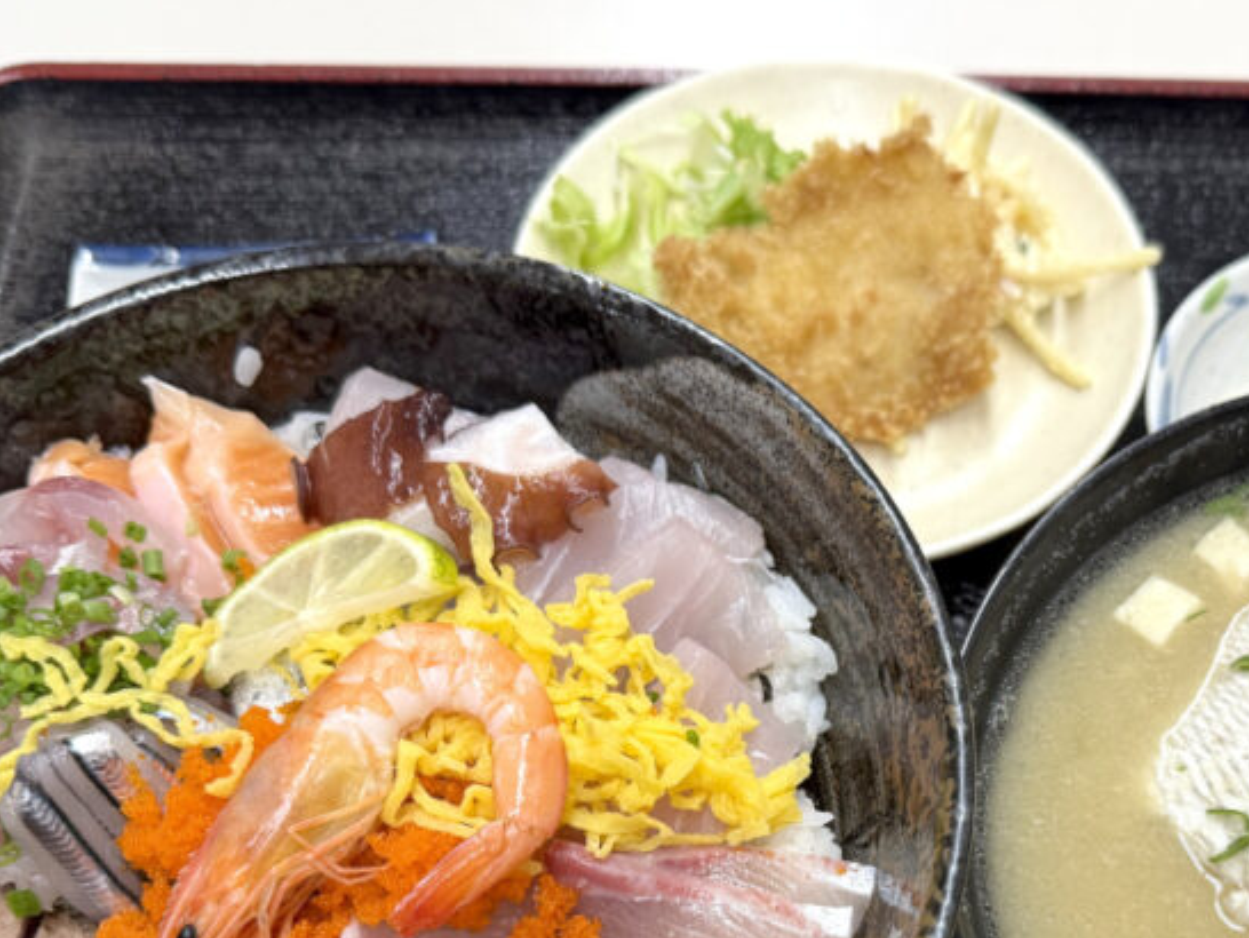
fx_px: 1624
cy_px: 796
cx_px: 840
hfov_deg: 41.5
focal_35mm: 45
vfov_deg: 31.1
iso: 160
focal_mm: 6.76
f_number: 1.78
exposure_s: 1/121
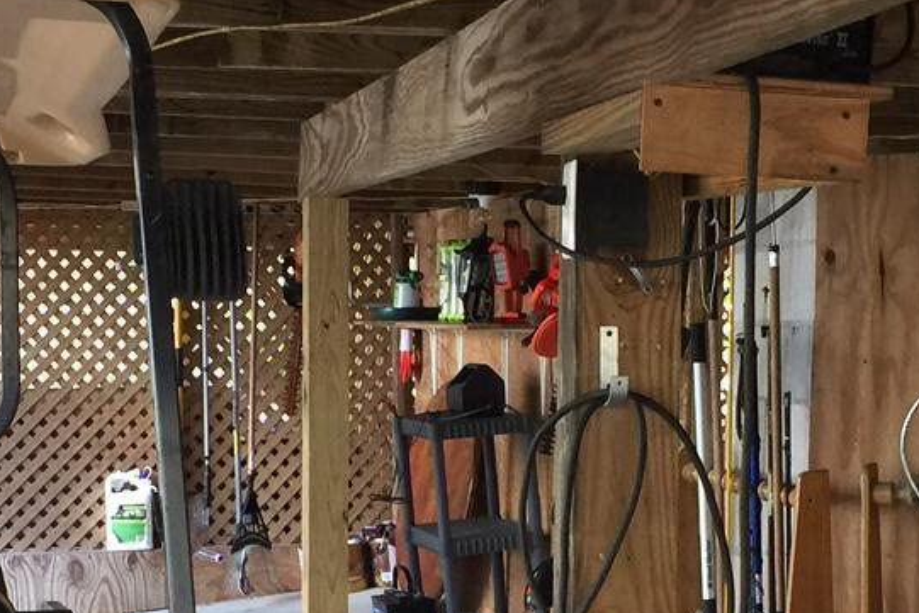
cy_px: 642
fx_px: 2324
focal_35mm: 91
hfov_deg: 22.3
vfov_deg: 14.7
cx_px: 370
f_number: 2.2
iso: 50
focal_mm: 4.15
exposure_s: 1/15
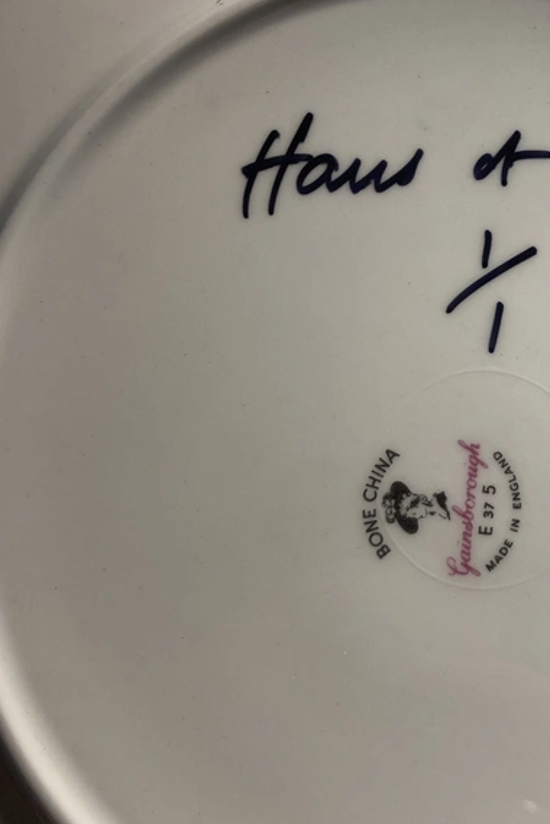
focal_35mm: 45
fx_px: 1030
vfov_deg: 43.6
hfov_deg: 29.0
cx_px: 463
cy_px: 381
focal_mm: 3.99
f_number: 1.8
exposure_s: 1/50
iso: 64
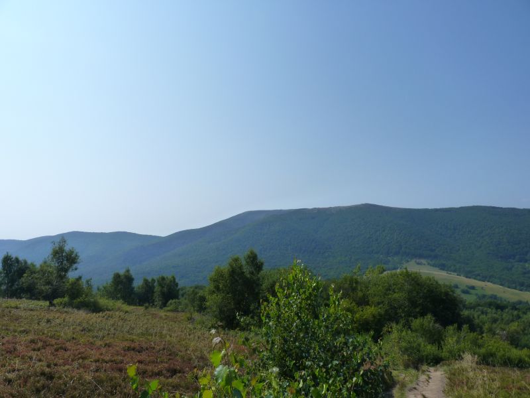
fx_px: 413
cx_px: 265
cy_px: 199
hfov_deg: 65.3
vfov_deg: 51.4
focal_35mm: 27
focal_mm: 4.8
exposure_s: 1/250
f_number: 5
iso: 125
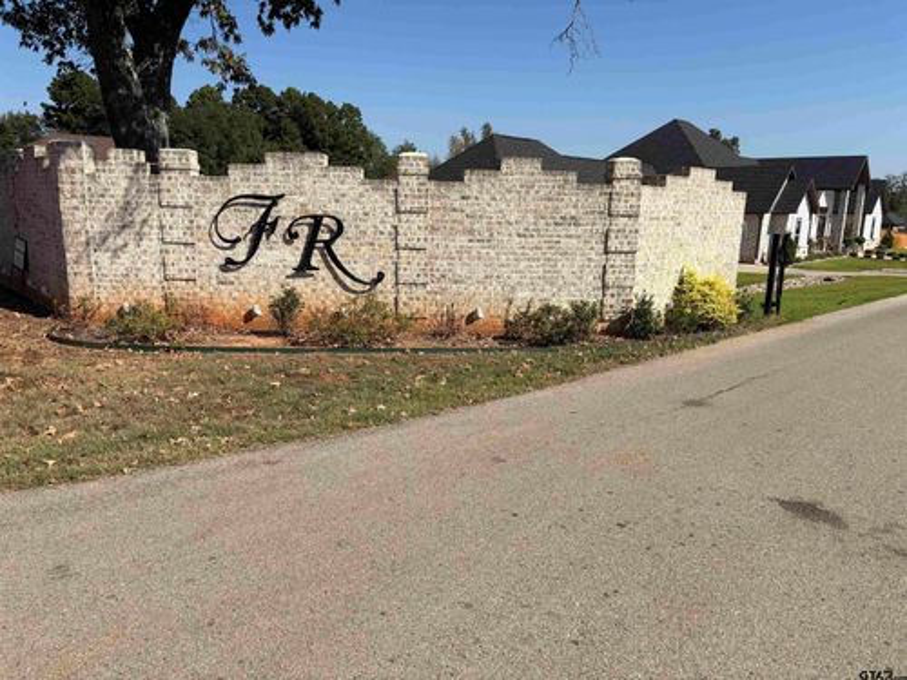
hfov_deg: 67.3
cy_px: 340
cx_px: 454
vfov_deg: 53.1
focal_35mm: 26
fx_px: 681
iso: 50
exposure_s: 1/4329
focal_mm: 5.96
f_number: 1.6
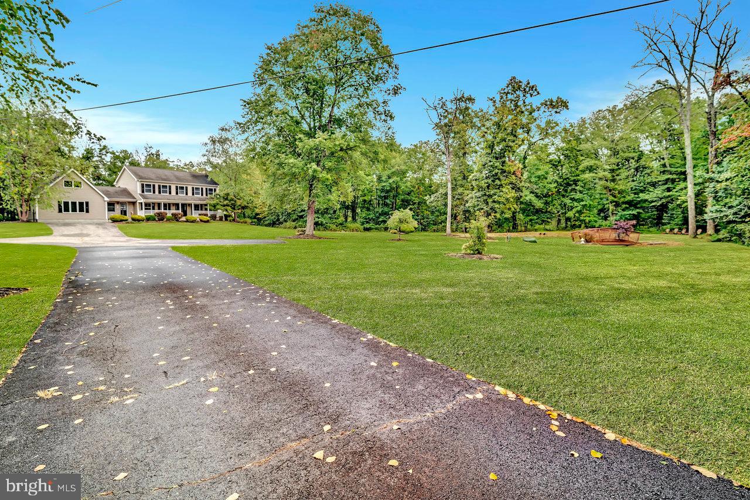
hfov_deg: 96.7
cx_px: 375
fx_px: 333
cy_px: 250
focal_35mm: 16
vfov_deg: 73.7
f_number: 5.6
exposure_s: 1/640
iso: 320
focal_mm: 16
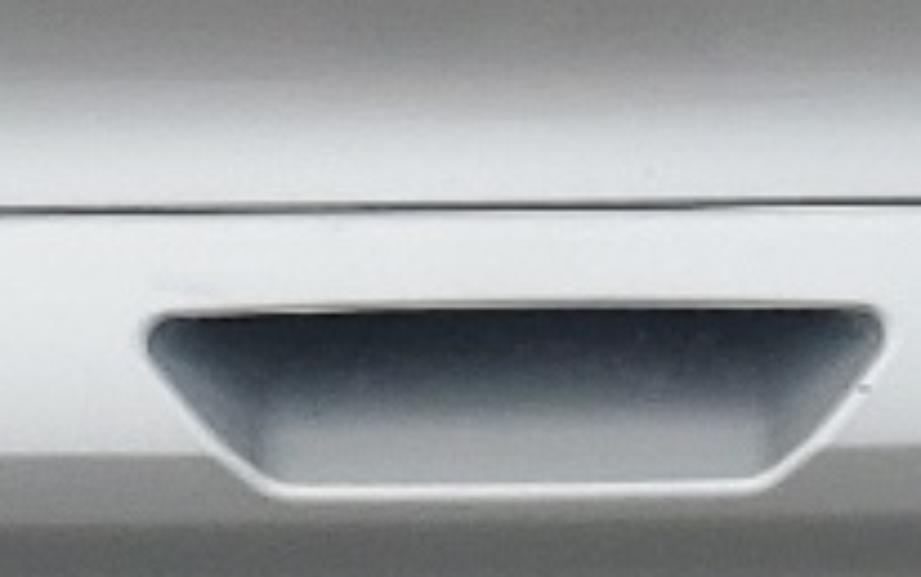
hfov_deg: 9.8
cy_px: -398
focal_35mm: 214
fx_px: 5374
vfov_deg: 6.0
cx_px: 586
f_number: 1.5
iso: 50
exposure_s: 1/3333
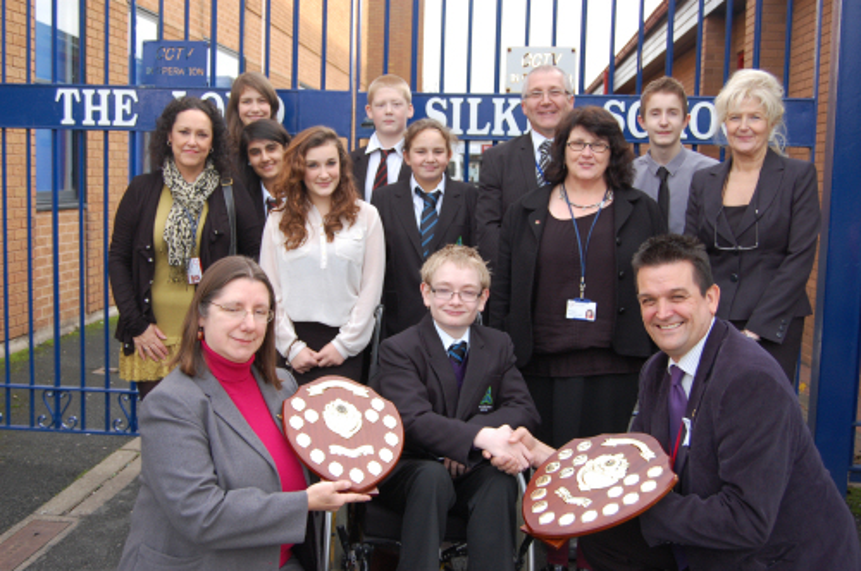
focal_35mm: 42
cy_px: 286
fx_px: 1003
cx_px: 430
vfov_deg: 31.8
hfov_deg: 46.5
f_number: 5.6
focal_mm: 28
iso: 400
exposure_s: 1/125
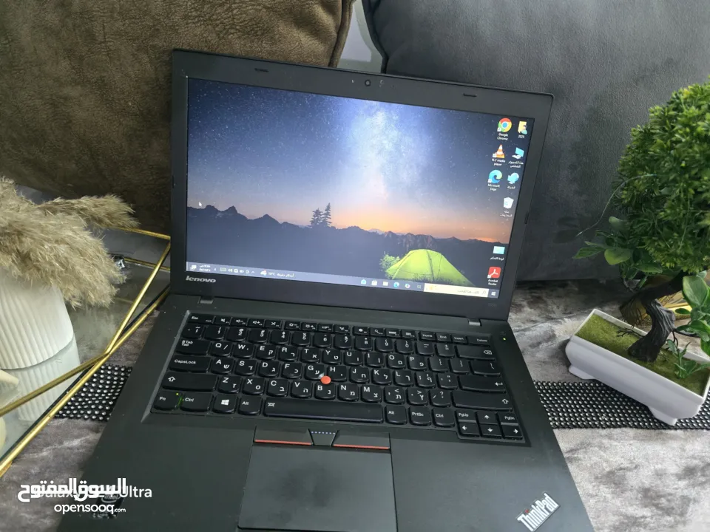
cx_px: 355
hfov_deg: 73.9
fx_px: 472
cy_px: 266
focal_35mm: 23
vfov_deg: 58.9
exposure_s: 1/100
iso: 1000
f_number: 1.7
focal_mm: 6.3
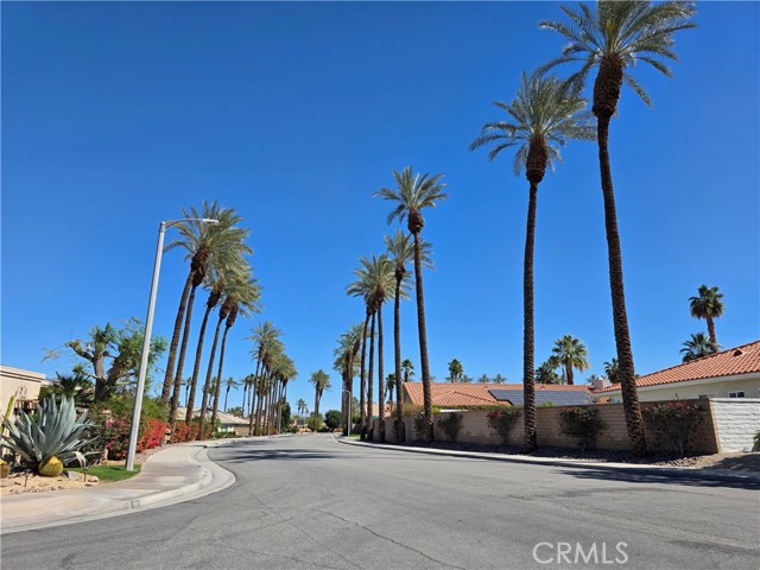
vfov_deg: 58.9
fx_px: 505
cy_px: 285
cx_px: 380
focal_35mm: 23
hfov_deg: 73.9
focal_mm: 6.3
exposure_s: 1/6809
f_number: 1.7
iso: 80
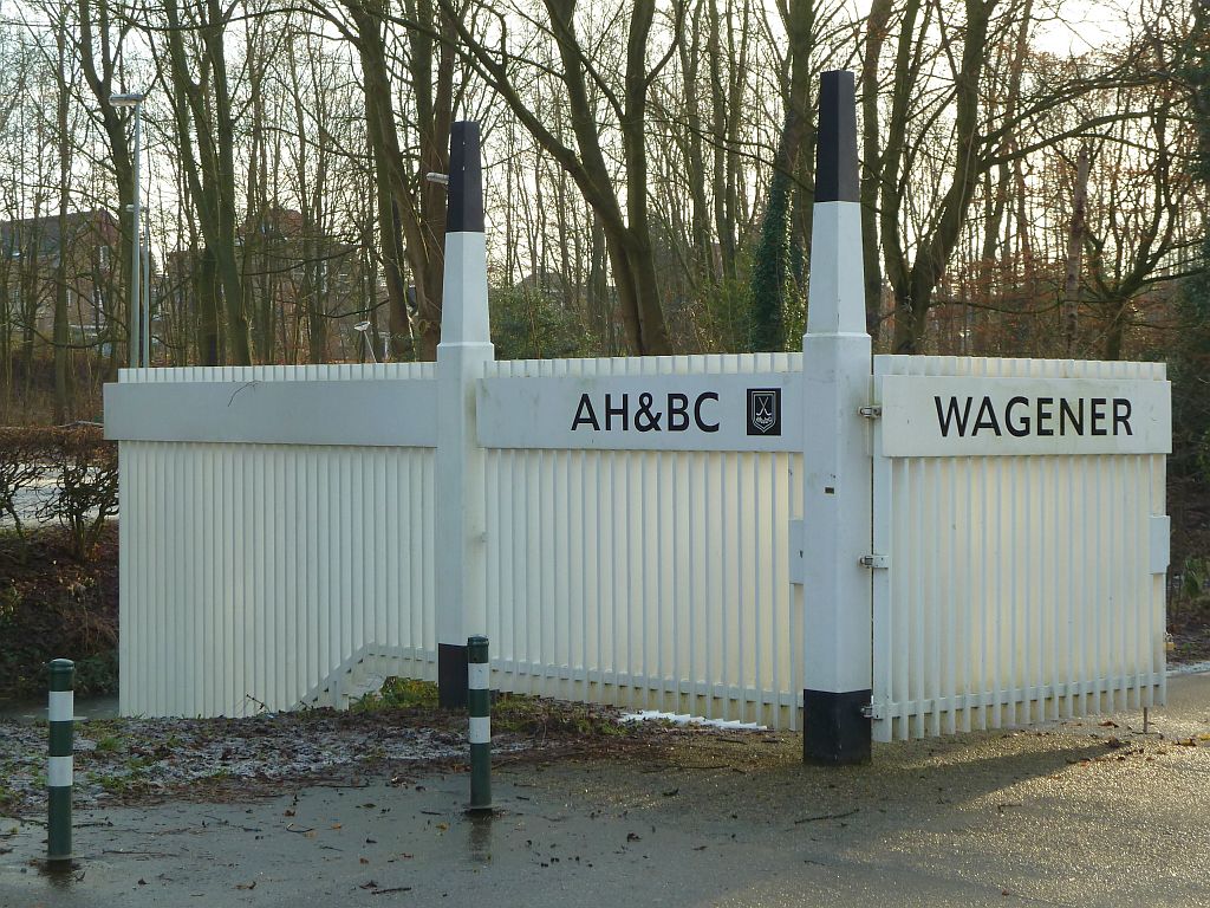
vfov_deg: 21.9
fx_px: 2342
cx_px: 605
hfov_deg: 29.0
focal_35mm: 67
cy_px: 454
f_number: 4.1
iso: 80
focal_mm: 11
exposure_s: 1/125
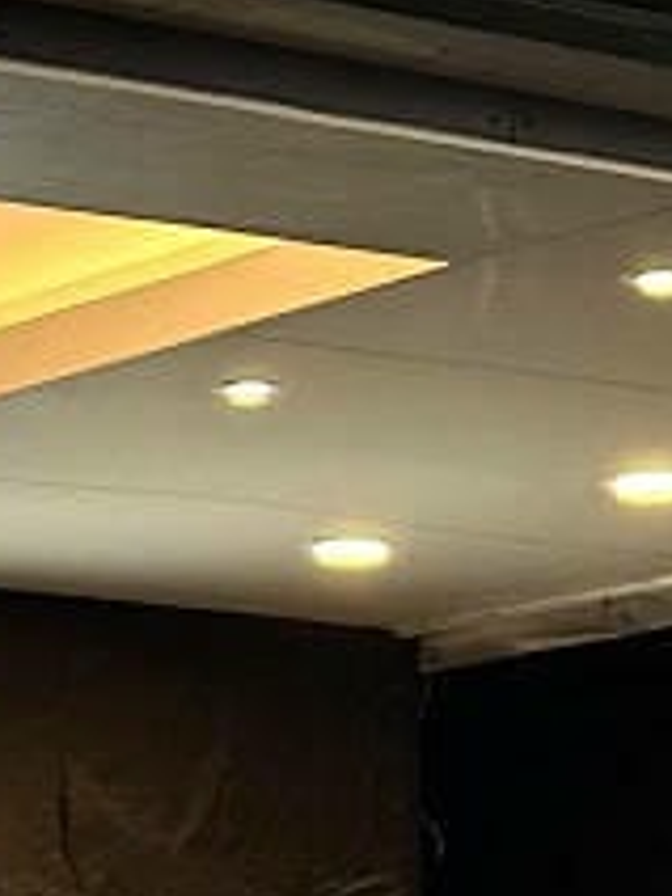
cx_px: 651
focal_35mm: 181
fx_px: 4685
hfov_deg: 8.2
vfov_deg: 10.6
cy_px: -363
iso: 160
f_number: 1.78
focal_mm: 6.86
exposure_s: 1/120
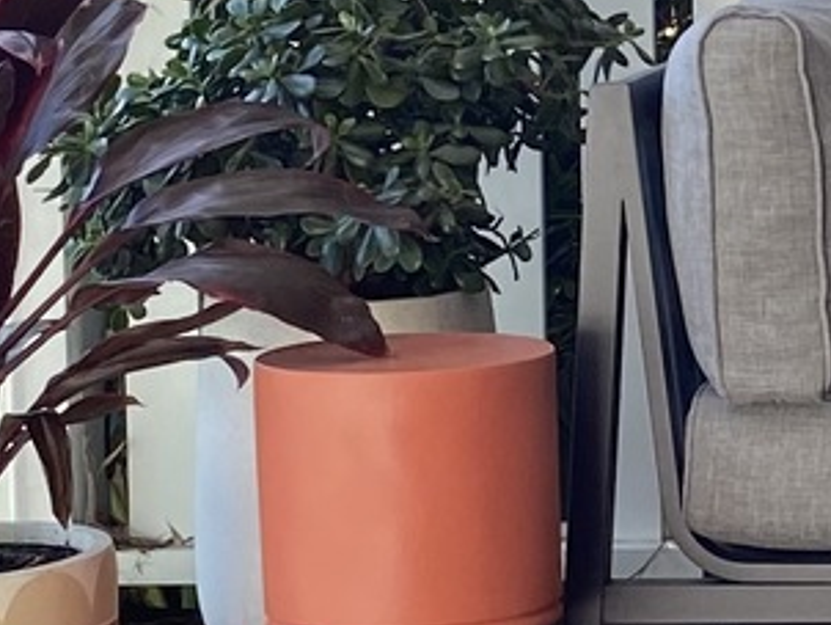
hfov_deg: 11.1
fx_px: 4132
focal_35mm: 172
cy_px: 85
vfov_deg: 8.6
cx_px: 1233
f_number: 1.8
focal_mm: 4.25
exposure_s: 1/122
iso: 32
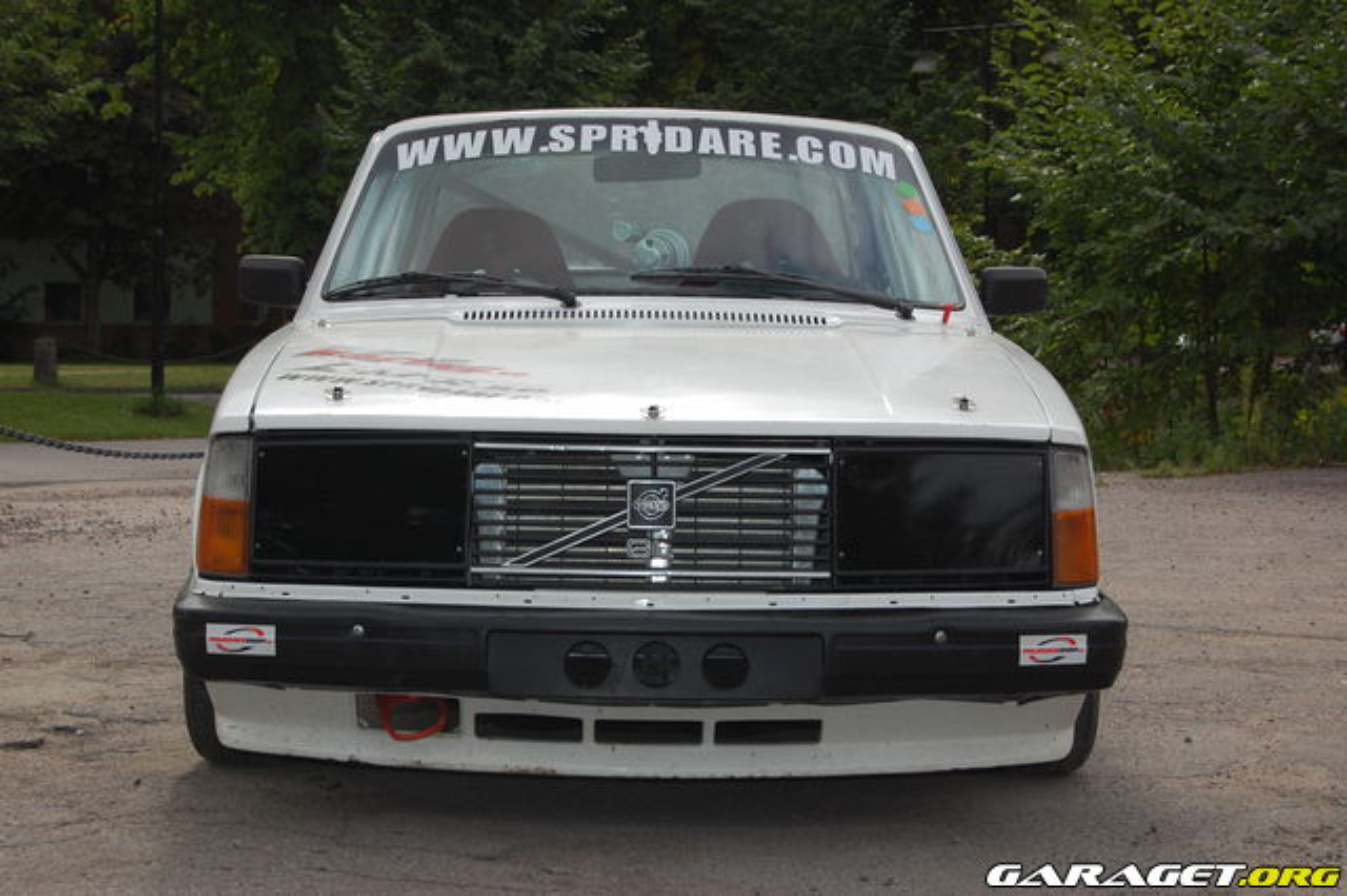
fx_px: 2580
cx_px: 674
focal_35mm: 69
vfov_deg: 19.7
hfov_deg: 29.3
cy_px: 448
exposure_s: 1/500
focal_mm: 46
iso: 320
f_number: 5.6
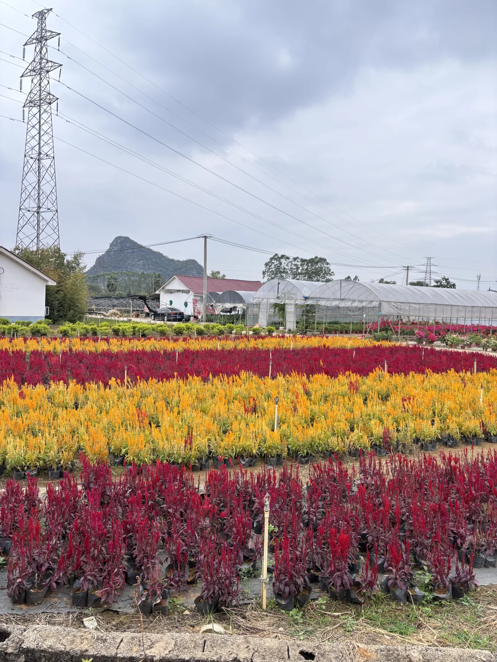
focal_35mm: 26
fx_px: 498
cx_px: 248
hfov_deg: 53.1
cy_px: 331
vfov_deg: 67.3
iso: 50
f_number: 1.6
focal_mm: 5.96
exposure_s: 1/284
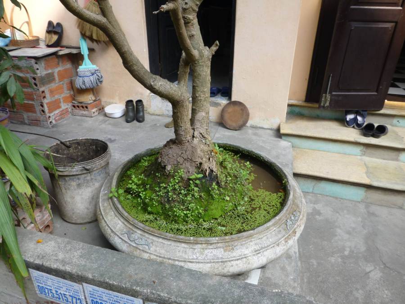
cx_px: 202
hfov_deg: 71.6
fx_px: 281
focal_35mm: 24
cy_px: 152
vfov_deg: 56.8
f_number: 3.3
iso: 100
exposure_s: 1/160
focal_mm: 4.3
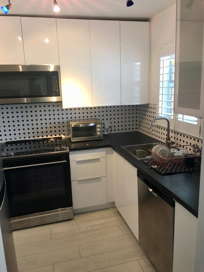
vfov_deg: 60.0
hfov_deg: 46.8
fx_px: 236
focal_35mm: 30
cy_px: 139
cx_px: 104
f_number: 2.2
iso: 25
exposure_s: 1/15
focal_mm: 4.15
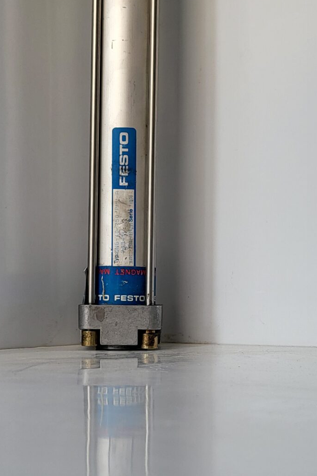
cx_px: 196
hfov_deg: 21.9
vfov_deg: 32.2
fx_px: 819
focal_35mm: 62
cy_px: 296
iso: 40
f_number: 1.8
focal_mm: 5
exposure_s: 1/149
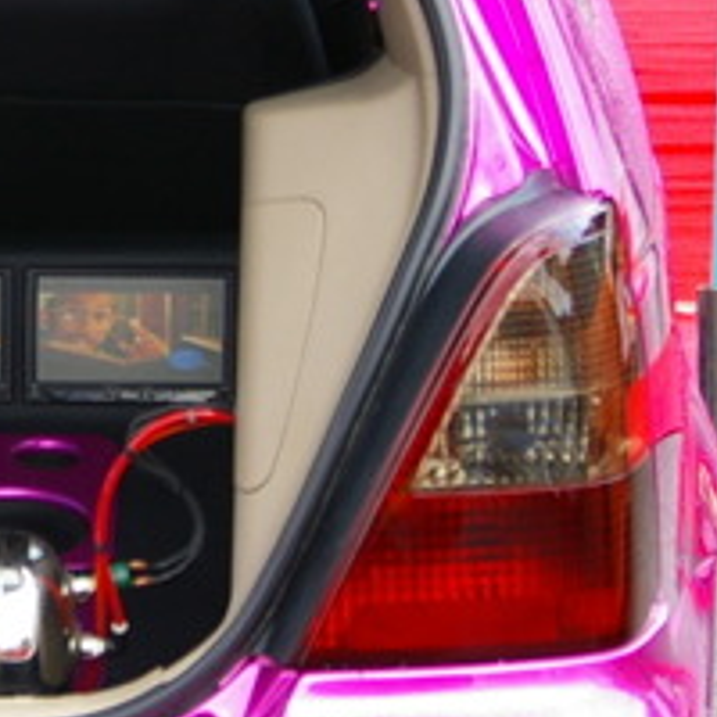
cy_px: 290
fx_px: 7663
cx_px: -305
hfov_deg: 5.3
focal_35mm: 327
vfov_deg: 5.4
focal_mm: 50
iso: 200
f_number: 6.7
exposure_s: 1/60
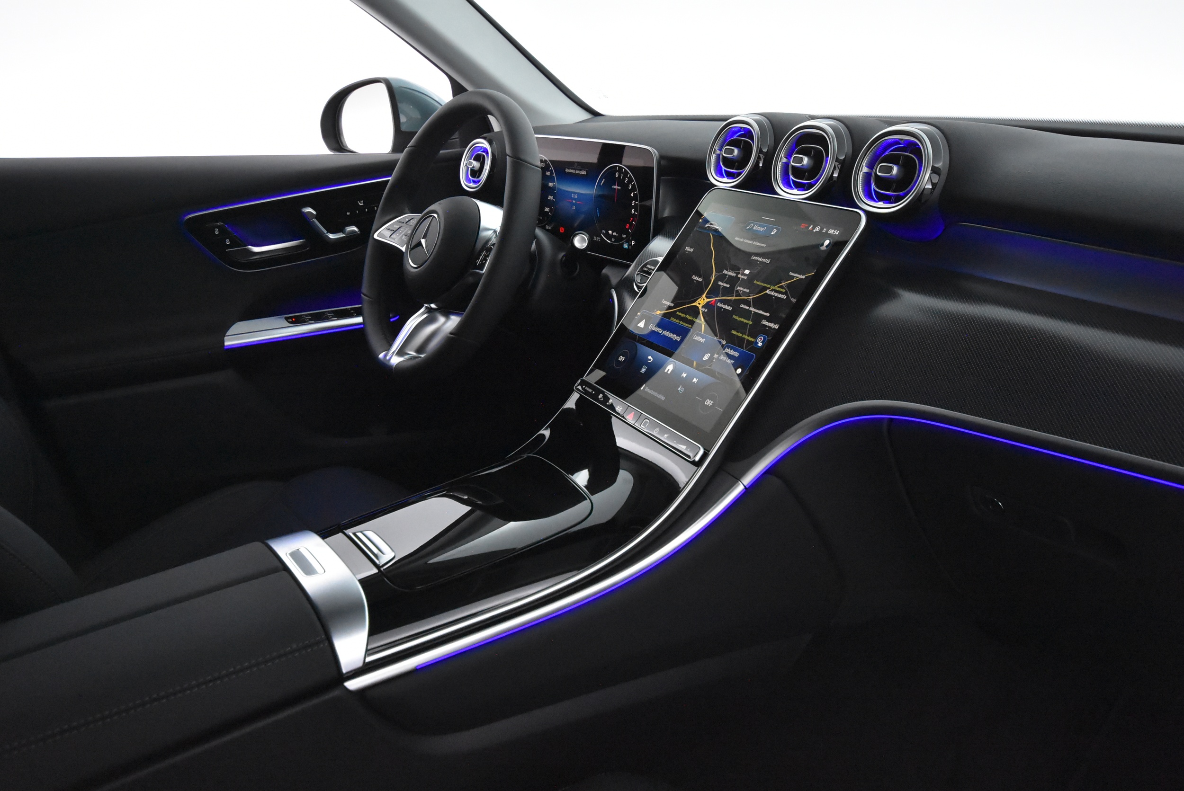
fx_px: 987
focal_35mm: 30
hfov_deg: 61.9
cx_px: 592
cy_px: 396
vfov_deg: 43.7
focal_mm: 20
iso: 7200
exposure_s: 1/60
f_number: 5.6
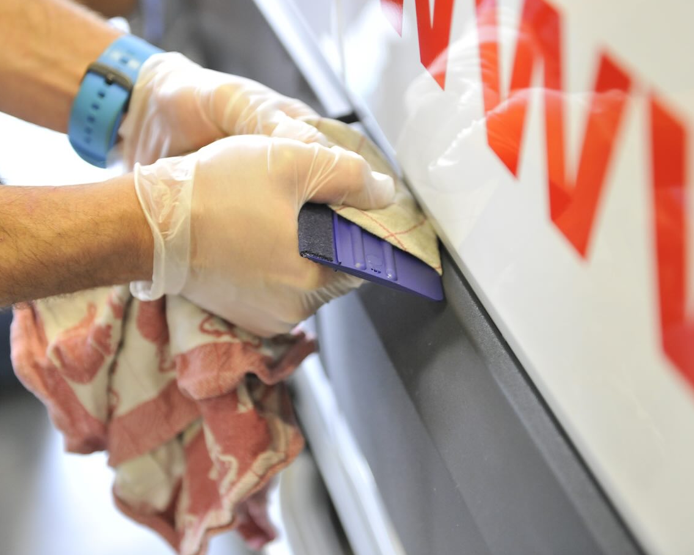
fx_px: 1355
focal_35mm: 66
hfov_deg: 28.7
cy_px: 270
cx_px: 342
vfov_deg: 23.1
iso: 1600
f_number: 2.8
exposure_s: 1/125
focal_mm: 55
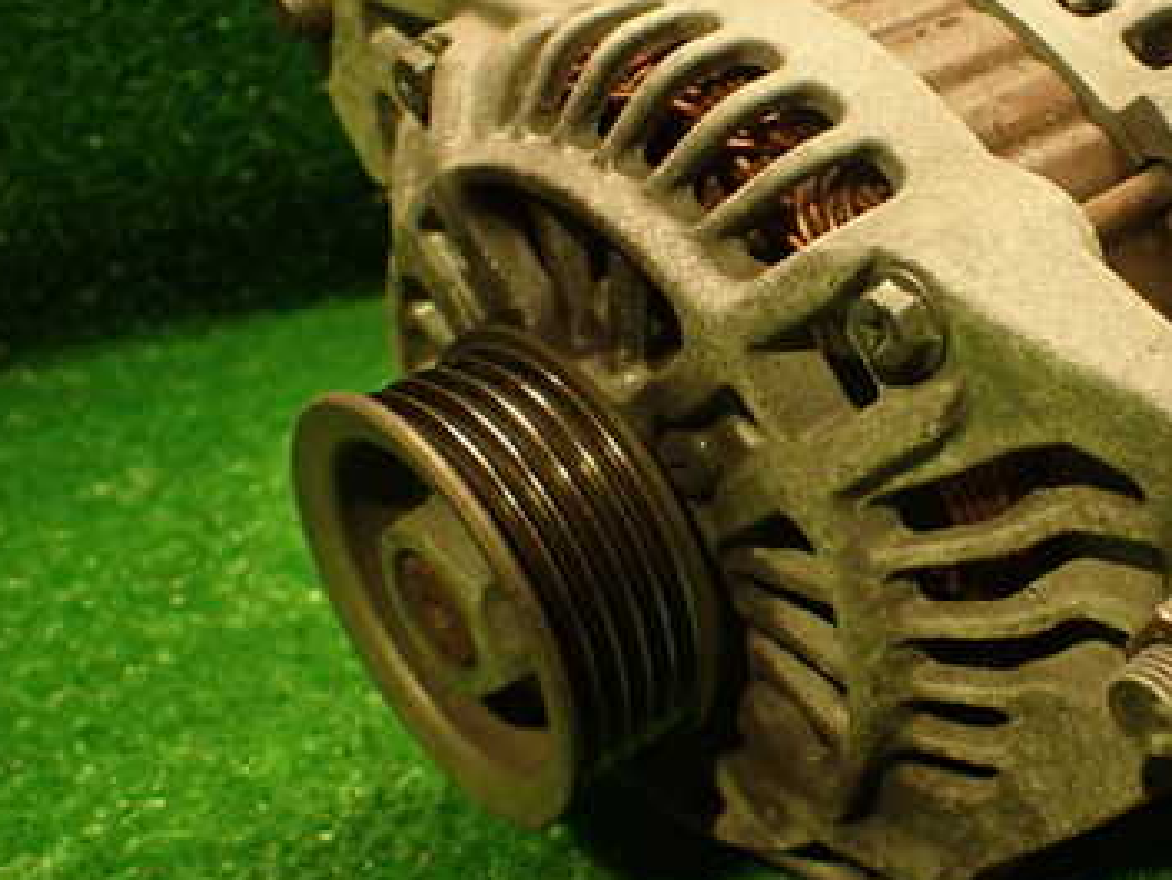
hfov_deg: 36.1
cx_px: 953
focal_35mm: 51
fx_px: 1727
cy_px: 392
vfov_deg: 28.6
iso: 500
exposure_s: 1/30
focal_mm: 5.4
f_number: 2.3
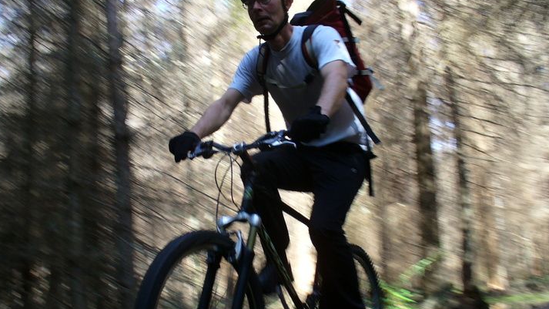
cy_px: 181
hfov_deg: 49.4
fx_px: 597
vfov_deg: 29.0
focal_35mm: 41
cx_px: 273
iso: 64
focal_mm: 6.1
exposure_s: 1/60
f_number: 2.8
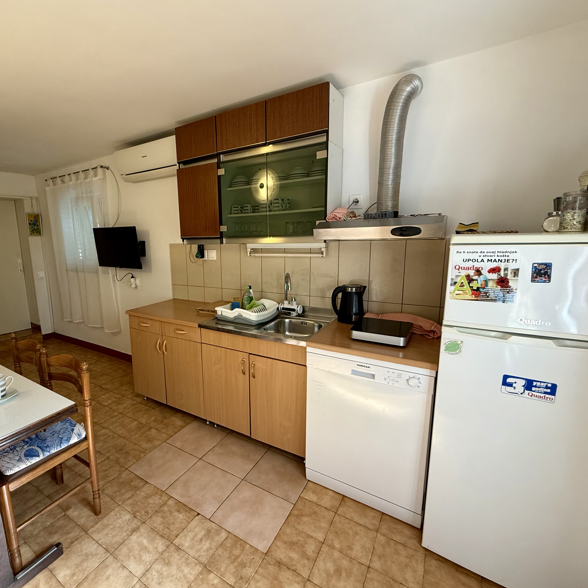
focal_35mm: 17
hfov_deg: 82.6
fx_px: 327
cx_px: 227
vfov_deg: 84.0
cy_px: 295
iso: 320
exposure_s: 1/99
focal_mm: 2.22
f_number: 2.2
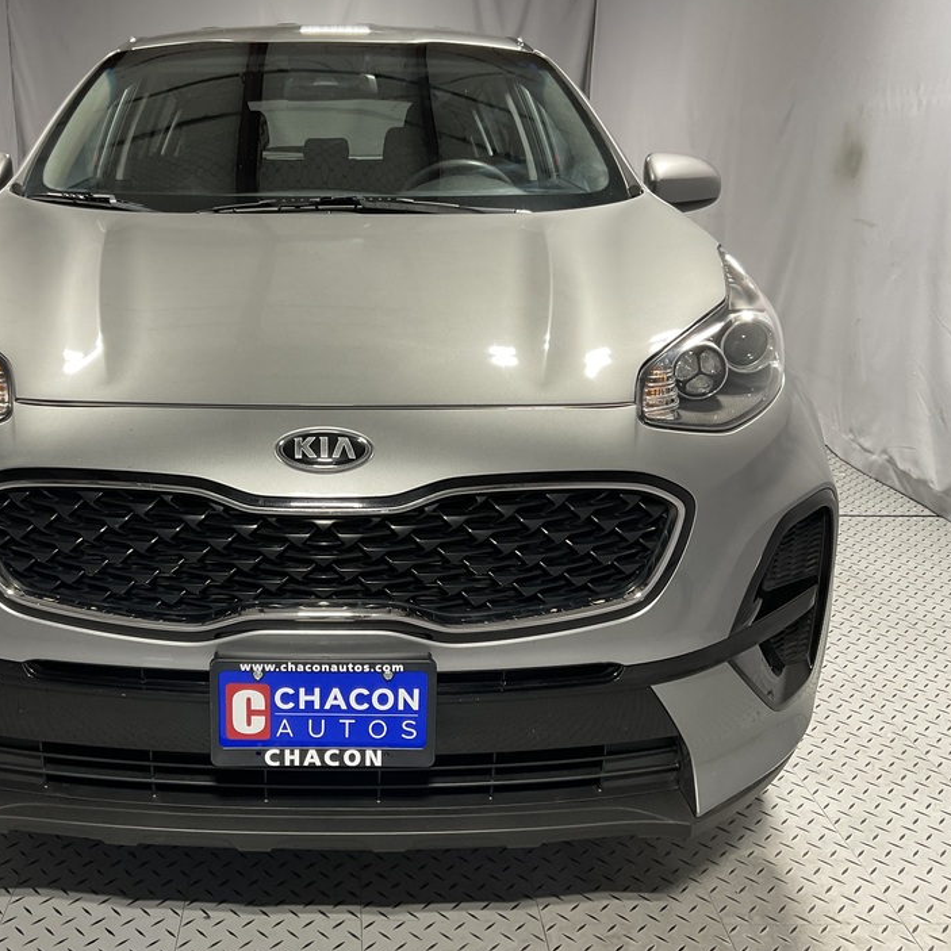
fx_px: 1088
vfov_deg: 47.2
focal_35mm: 35
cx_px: 321
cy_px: 468
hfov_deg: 46.5
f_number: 1.8
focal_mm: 3
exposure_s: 1/50
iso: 40
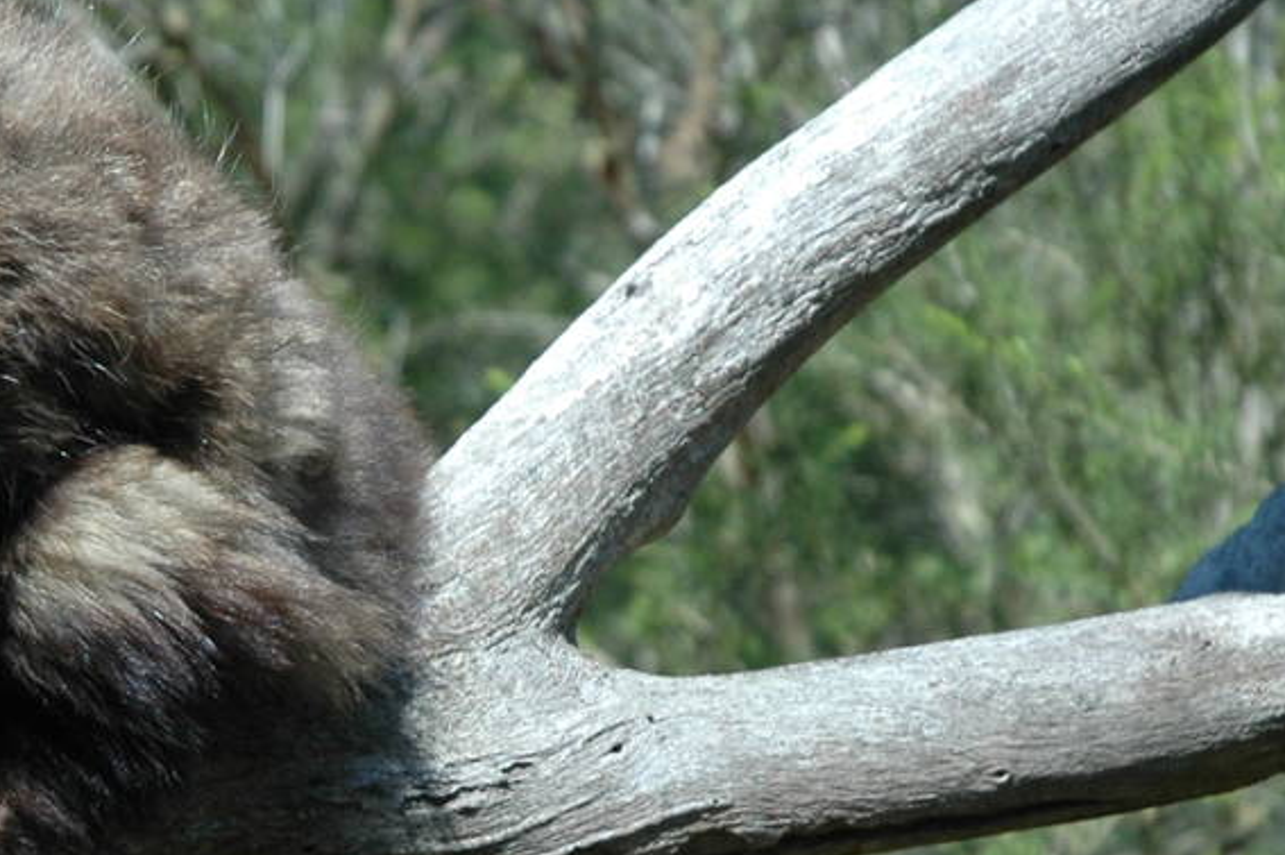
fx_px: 9058
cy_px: 798
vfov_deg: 5.4
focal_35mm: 254
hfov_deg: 8.1
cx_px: 199
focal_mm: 60
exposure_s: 1/125
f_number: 5.6
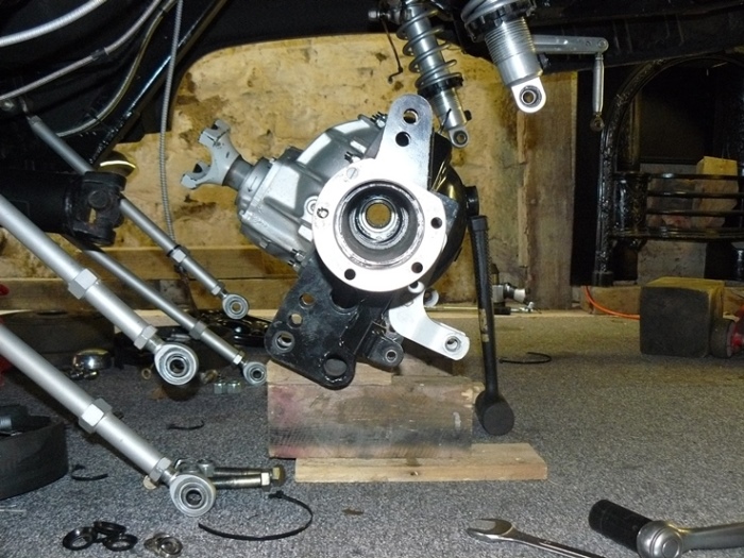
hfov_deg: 51.4
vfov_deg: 39.7
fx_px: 774
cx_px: 372
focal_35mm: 36
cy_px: 279
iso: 400
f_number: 2.8
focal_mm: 6
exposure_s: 1/30
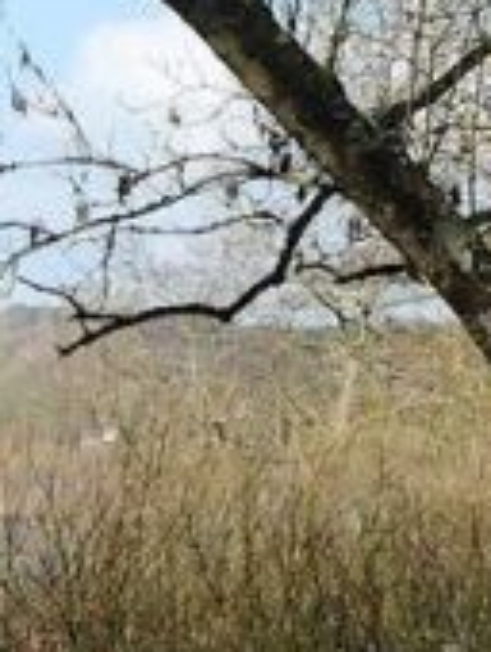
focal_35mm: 301
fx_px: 5678
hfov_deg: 4.6
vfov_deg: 6.4
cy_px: 1154
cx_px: -1354
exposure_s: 1/1000
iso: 200
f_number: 4.5
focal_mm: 25
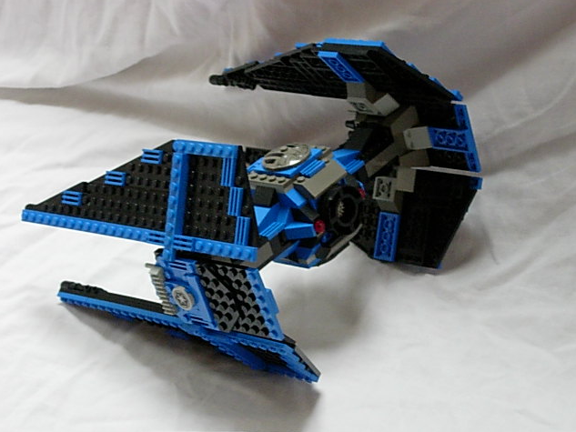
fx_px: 1548
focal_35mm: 93
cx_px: 287
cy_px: 216
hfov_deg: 21.1
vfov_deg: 15.9
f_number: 4.3
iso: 400
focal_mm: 19.1
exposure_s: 1/65.8
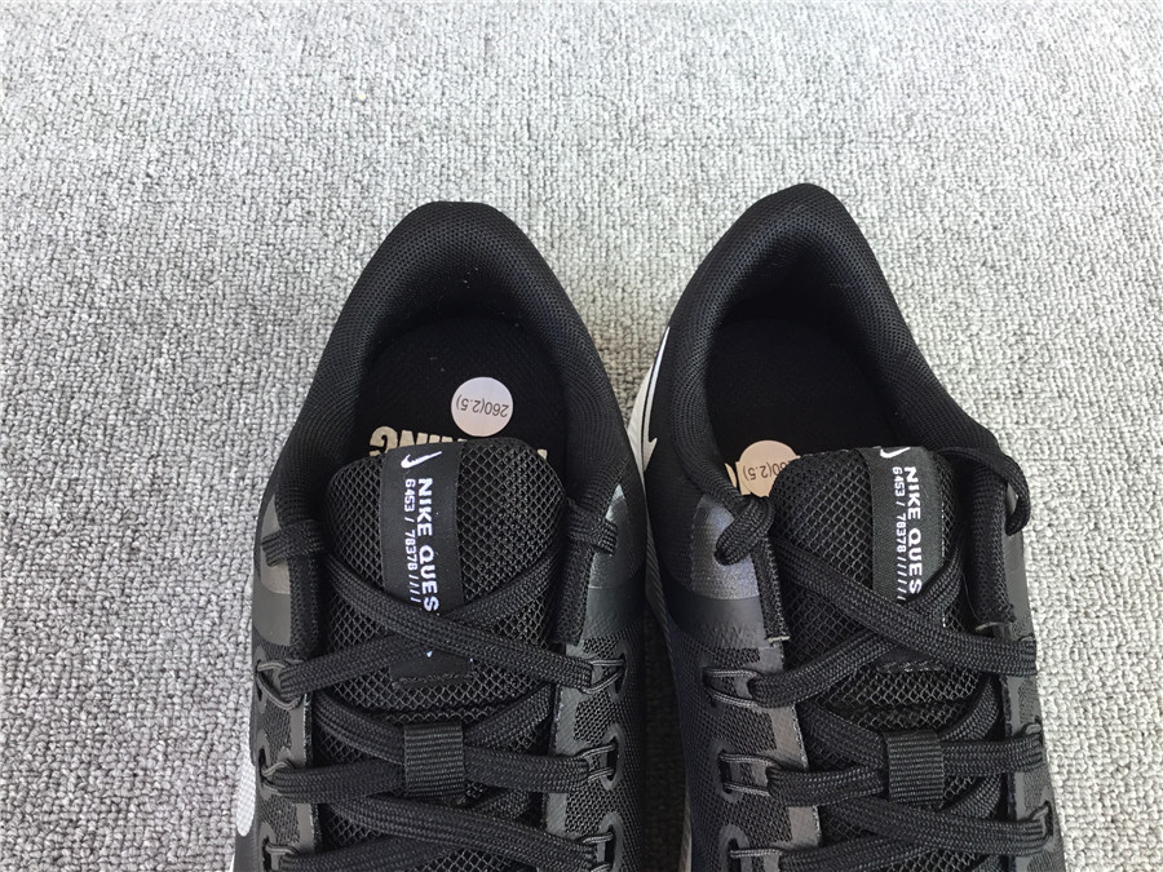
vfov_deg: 45.4
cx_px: 582
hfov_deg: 58.4
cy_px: 436
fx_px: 1042
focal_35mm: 31
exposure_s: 1/100
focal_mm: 3.3
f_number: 2.4
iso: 40
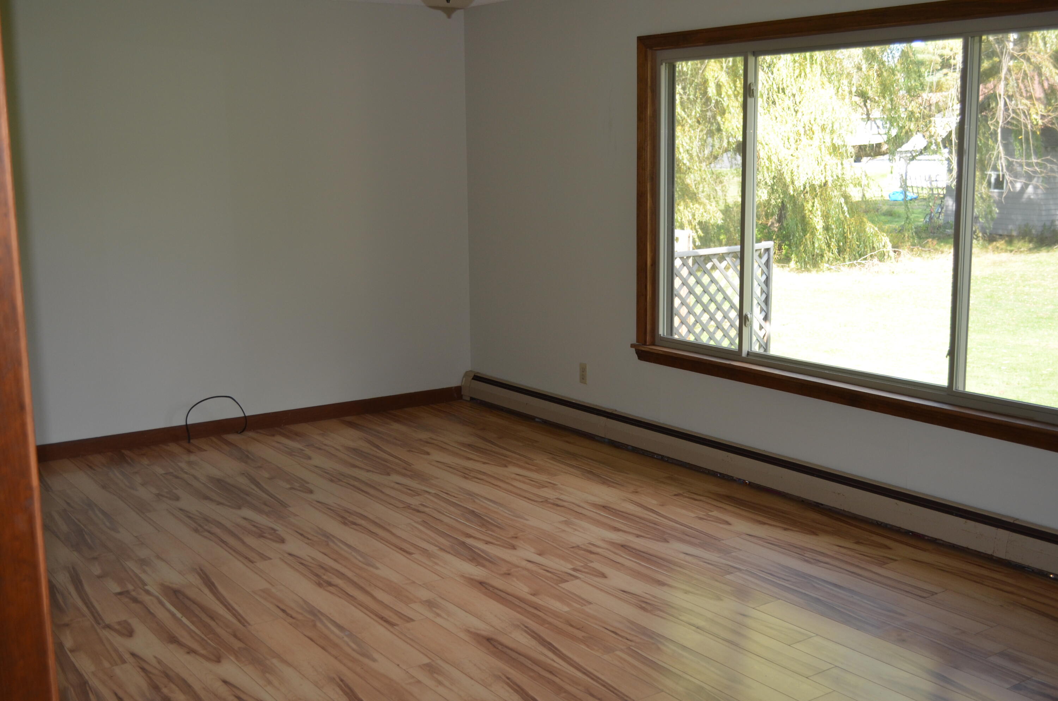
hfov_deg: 49.6
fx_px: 1144
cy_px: 350
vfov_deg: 34.1
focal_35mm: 39
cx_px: 529
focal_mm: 26
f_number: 4.2
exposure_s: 1/125
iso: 320
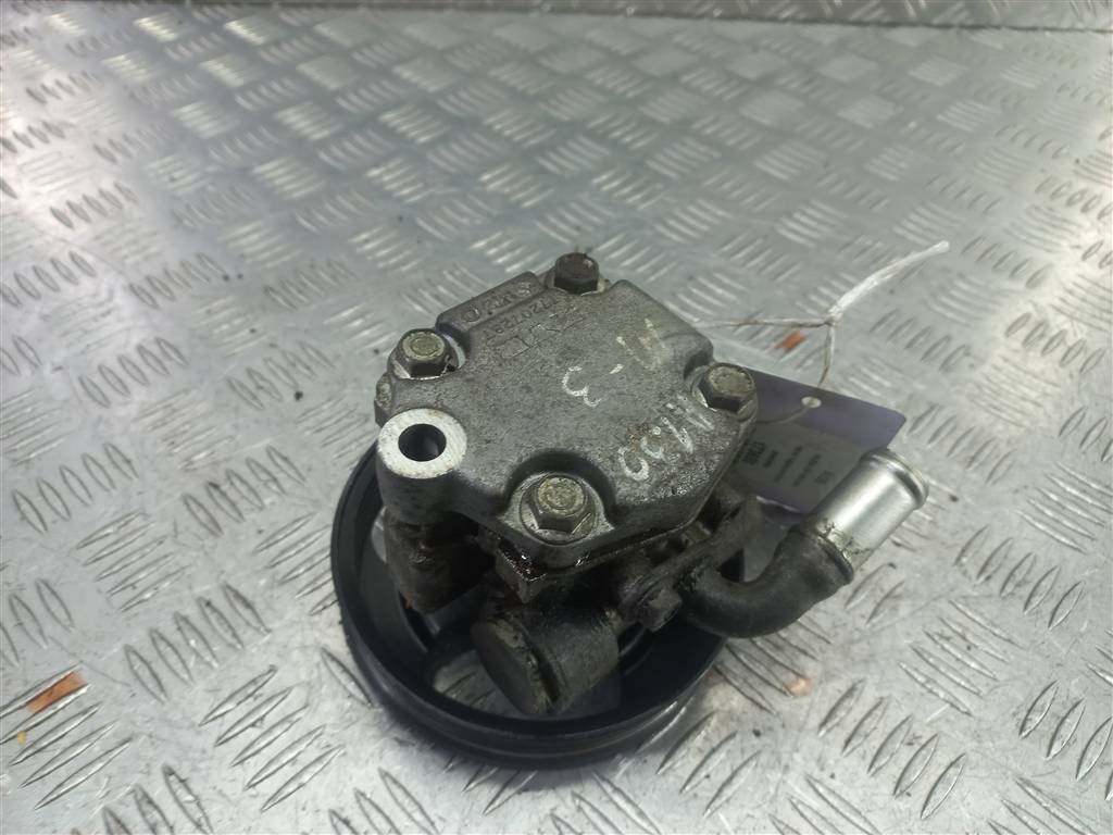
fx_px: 804
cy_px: 418
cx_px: 556
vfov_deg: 54.9
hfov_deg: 69.4
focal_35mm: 25
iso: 80
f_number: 1.8
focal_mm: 4.6
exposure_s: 1/50
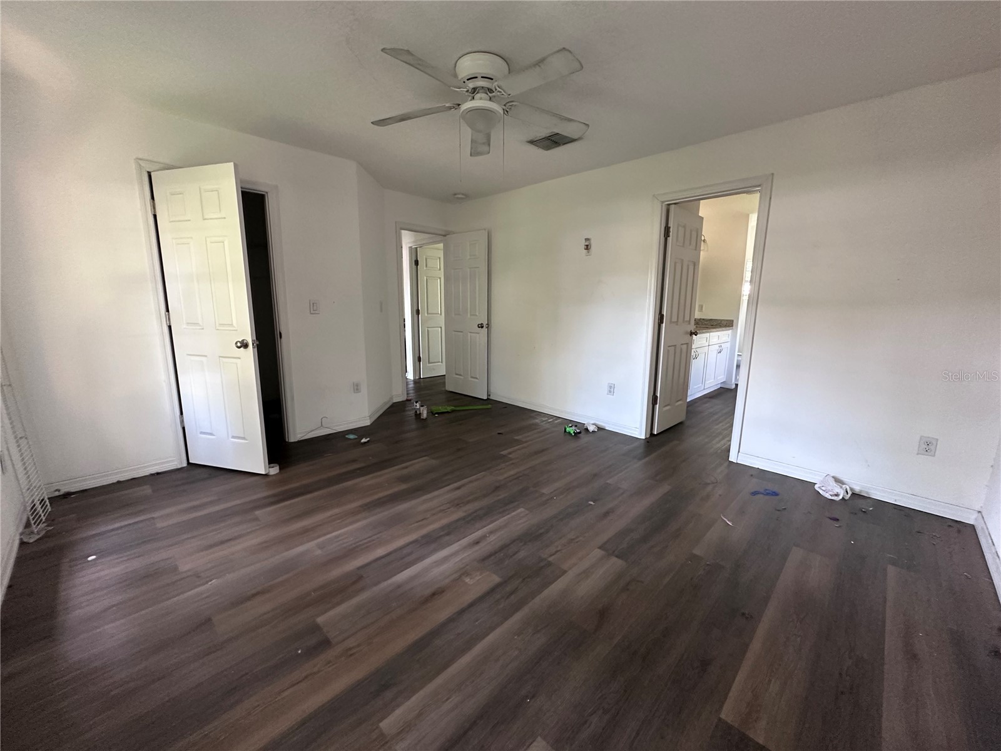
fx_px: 405
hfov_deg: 102.1
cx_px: 500
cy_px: 376
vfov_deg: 85.7
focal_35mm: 14
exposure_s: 1/60
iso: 500
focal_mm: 2.22
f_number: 2.2
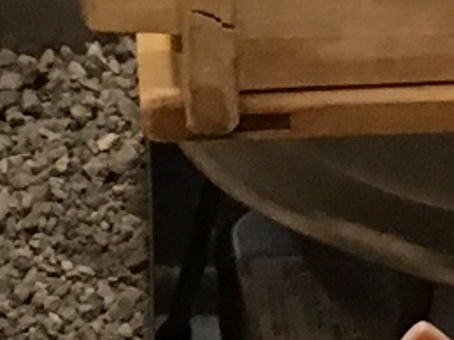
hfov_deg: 8.7
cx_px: 384
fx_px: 2963
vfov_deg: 6.6
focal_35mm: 226
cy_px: 328
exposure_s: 1/15
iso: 250
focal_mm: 4.15
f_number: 2.2
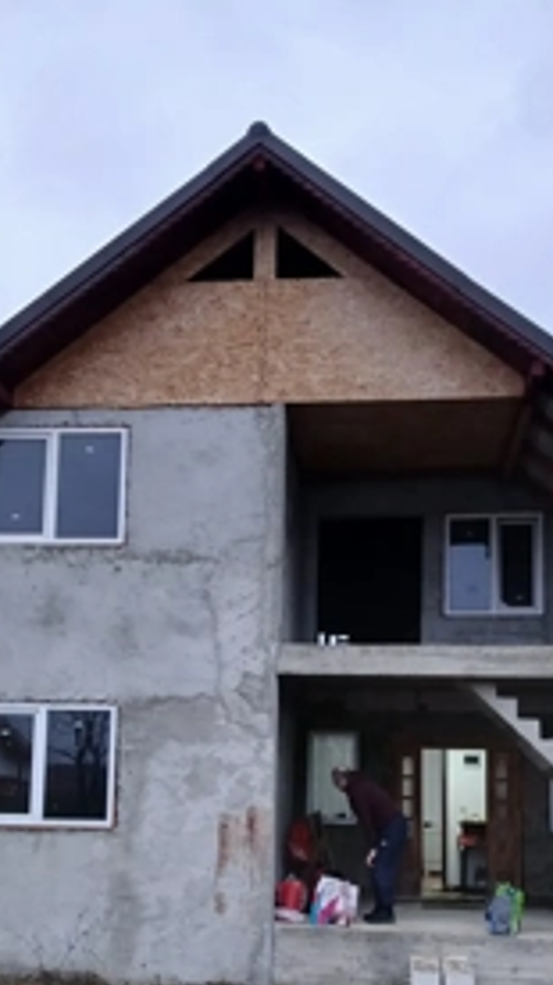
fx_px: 1070
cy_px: 667
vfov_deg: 48.5
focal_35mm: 41
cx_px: 253
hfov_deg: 29.0
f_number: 1.8
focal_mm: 3.98
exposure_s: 1/60
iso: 125
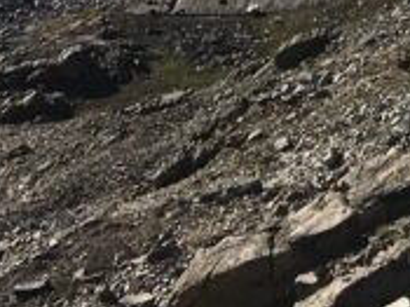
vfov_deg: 7.7
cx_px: 876
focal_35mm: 170
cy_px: -591
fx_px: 2012
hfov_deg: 10.5
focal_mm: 4.15
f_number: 2.2
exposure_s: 1/2262
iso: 25
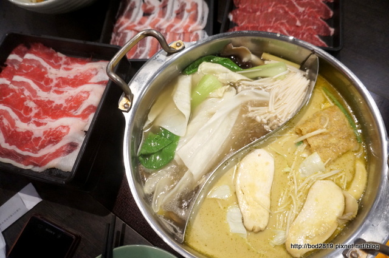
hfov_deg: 73.8
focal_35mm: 24
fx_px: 259
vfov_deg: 53.0
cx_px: 194
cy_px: 129
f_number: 3.5
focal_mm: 16
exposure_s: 1/50
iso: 1600
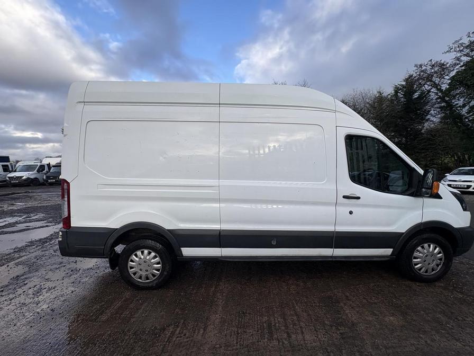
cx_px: 237
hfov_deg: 102.1
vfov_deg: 85.7
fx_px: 192
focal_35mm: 14
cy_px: 178
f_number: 2.2
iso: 40
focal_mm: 2.22
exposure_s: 1/687
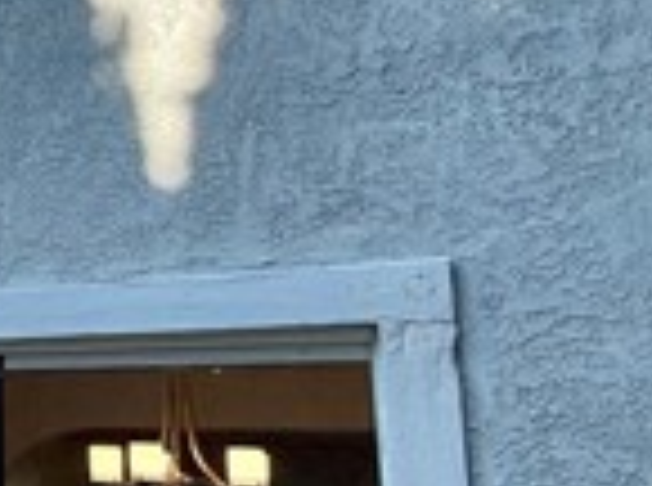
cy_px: 284
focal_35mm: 62
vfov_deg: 23.5
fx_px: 1165
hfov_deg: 19.1
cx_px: -643
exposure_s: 1/686
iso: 64
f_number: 2.2
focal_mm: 2.22
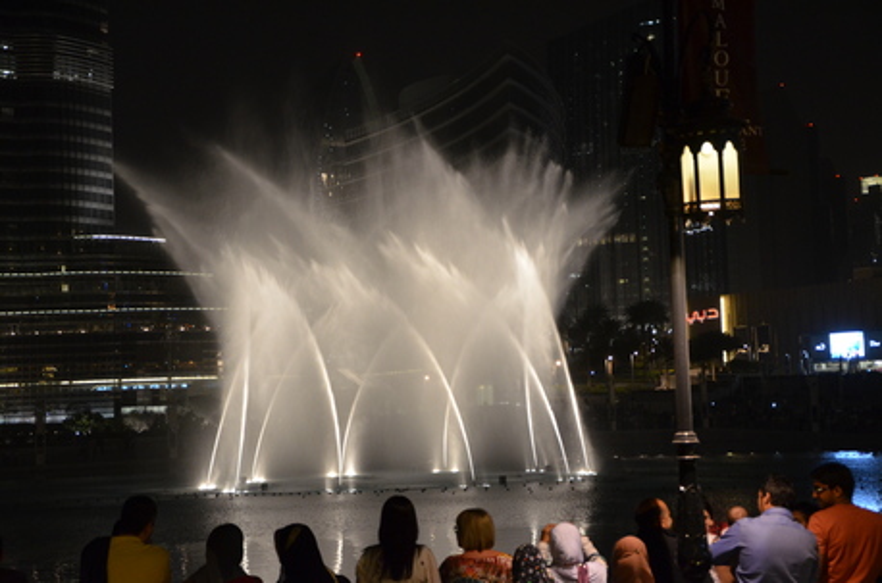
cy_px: 292
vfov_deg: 22.5
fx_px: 1466
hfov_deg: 33.5
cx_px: 441
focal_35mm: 60
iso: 1600
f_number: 4.5
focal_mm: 40
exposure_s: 1/25
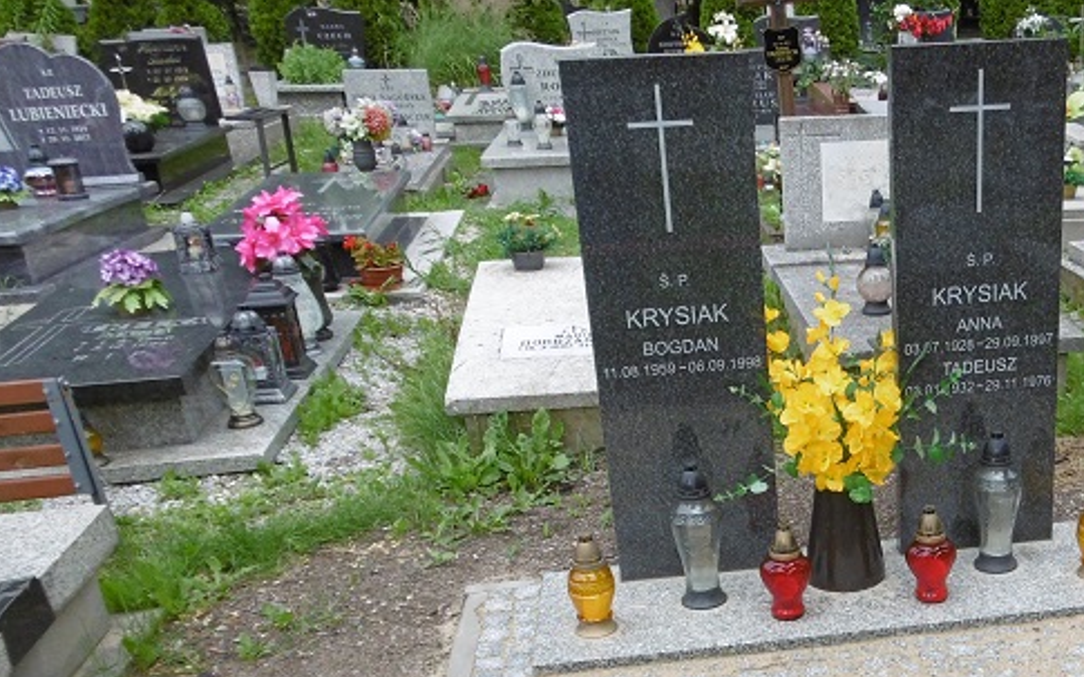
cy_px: 592
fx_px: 1241
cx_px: 865
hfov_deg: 44.9
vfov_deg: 29.4
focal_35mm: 42
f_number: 3.1
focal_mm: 4.3
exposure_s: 1/640
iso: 100
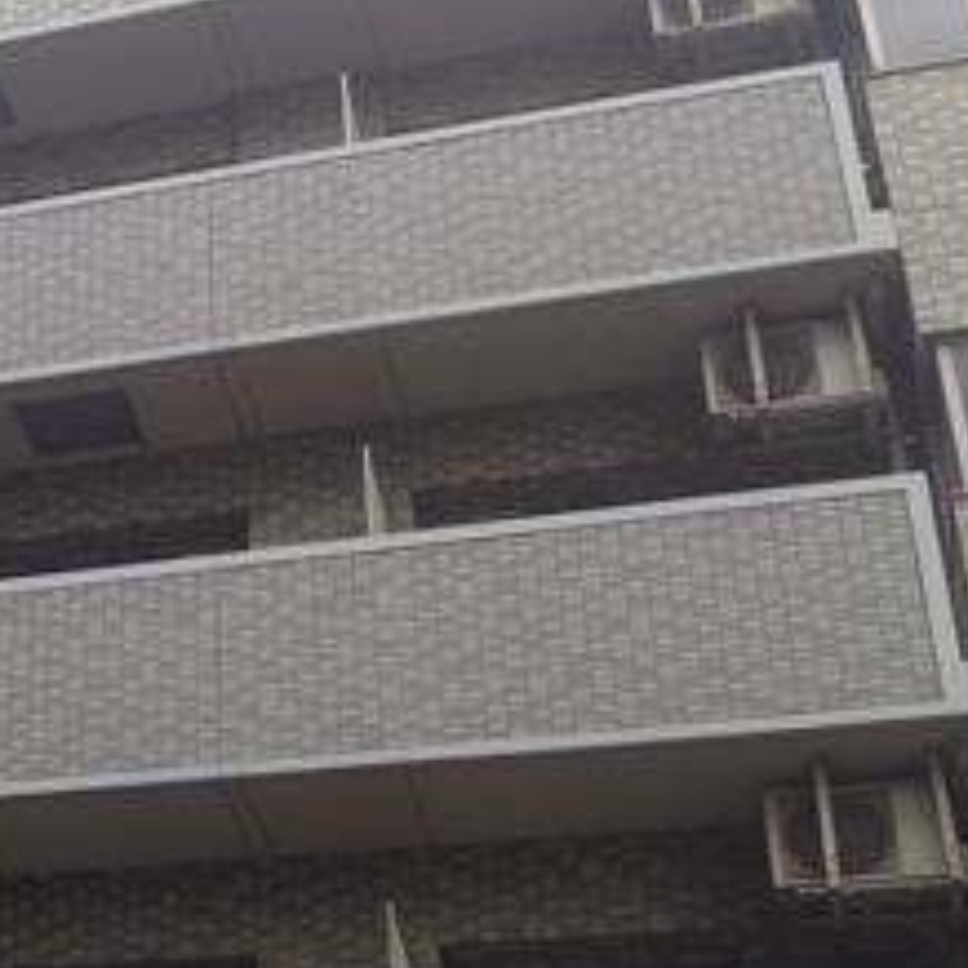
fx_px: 2879
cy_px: 599
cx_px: -337
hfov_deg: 17.7
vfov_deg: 19.1
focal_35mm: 91
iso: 50
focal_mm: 4.28
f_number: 2.4
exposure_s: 1/681
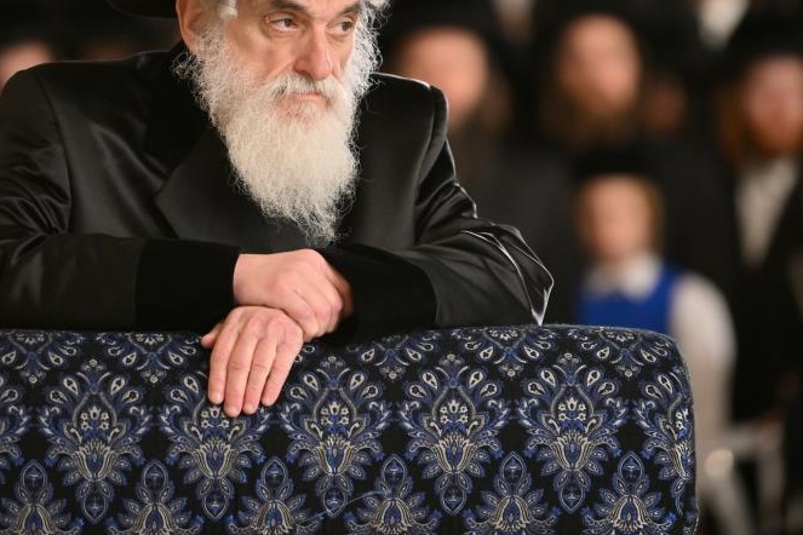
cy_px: 165
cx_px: 413
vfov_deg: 4.4
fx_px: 6892
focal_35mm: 309
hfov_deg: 6.7
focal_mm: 200
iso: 800
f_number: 2.8
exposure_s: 1/160
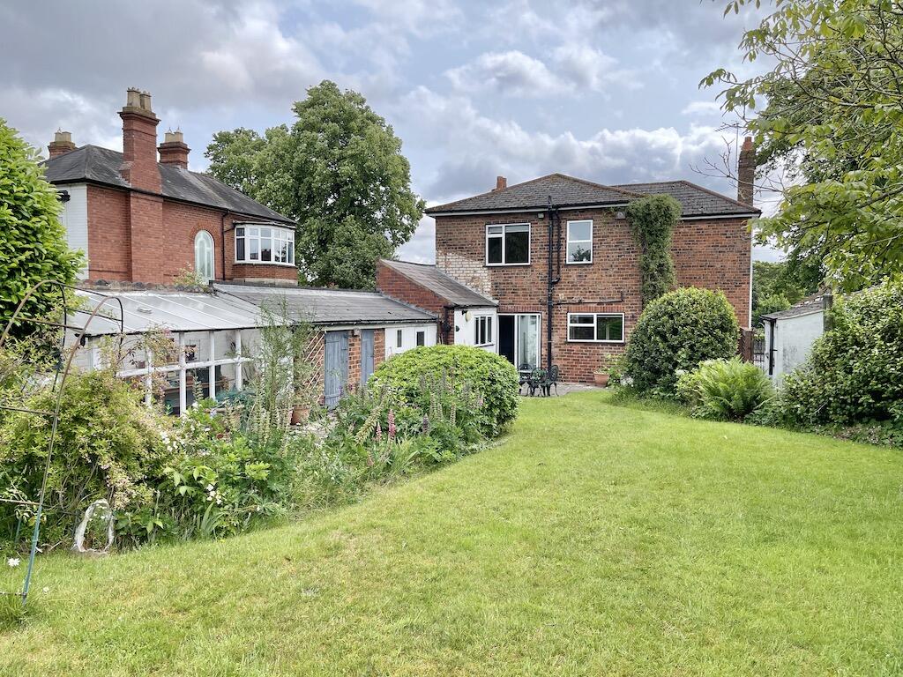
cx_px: 452
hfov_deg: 69.4
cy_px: 338
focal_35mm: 25
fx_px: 652
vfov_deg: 54.9
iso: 32
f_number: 1.6
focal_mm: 5.1
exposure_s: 1/1795
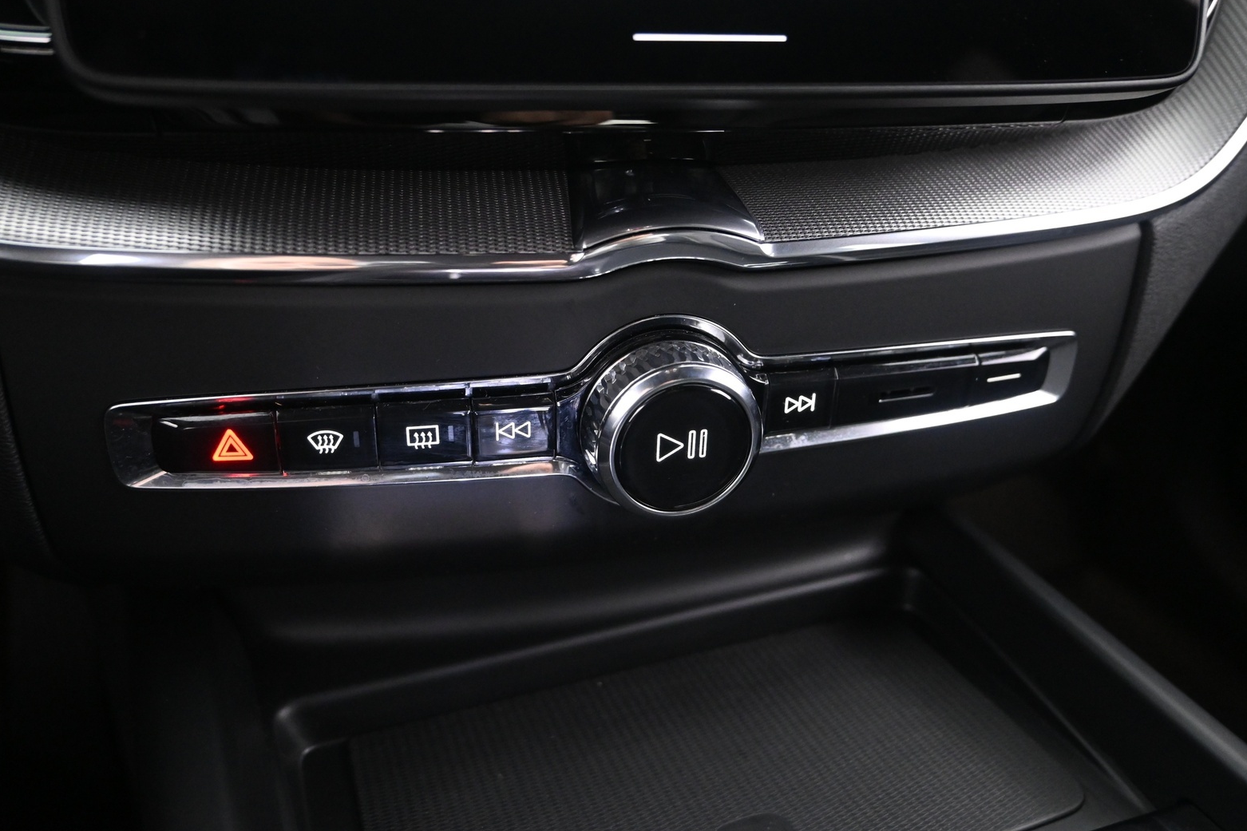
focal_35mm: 29
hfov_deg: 64.1
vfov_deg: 45.3
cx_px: 618
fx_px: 997
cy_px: 413
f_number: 3.8
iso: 3200
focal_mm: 18.5
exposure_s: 1/13
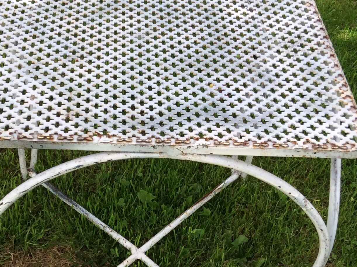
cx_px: 131
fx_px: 700
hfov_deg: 28.5
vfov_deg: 21.5
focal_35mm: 68
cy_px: 157
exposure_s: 1/420
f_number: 2.4
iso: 32
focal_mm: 3.3
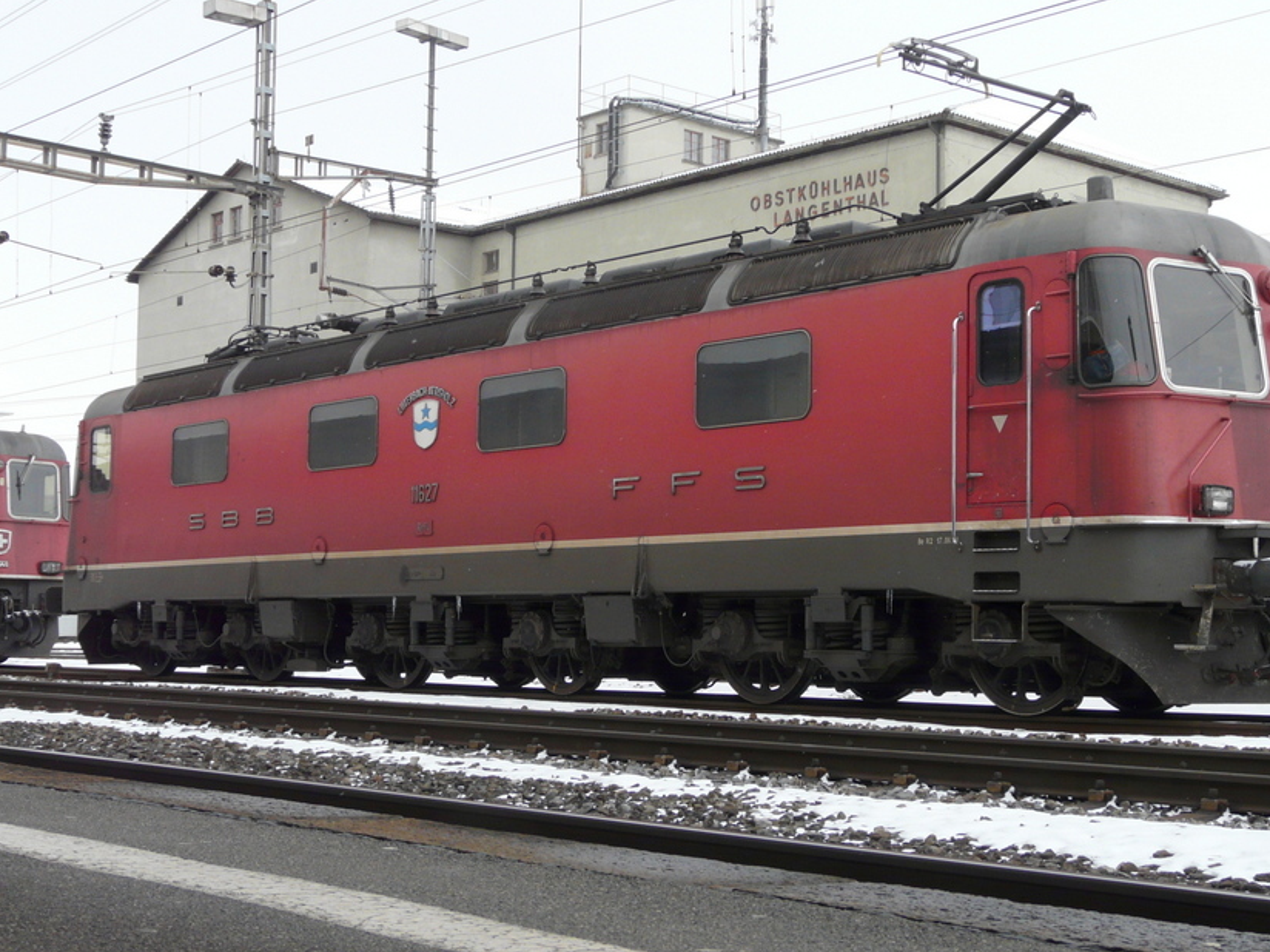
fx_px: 1871
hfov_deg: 37.3
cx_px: 764
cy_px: 498
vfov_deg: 28.6
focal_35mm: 51
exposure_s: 1/250
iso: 100
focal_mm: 6.8
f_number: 4
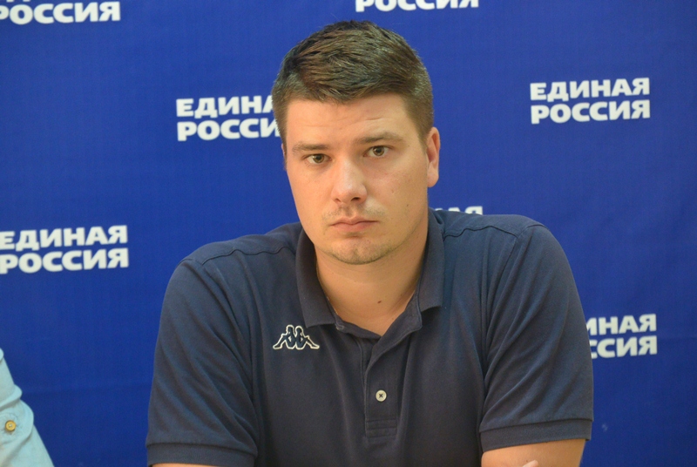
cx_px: 348
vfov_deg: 10.0
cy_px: 234
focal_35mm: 138
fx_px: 2676
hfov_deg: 14.8
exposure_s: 1/15
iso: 800
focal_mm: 51.2
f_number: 4.2
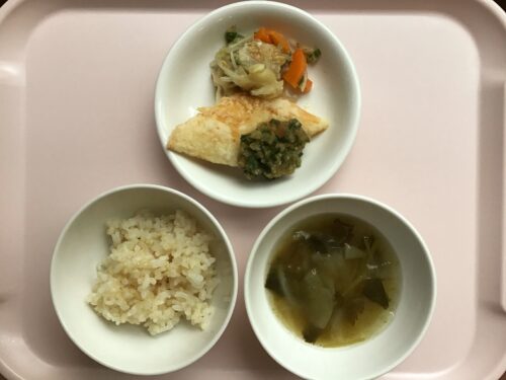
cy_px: 190
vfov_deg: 45.4
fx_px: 453
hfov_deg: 58.4
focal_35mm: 31
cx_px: 253
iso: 32
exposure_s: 1/30
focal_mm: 3.3
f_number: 2.4
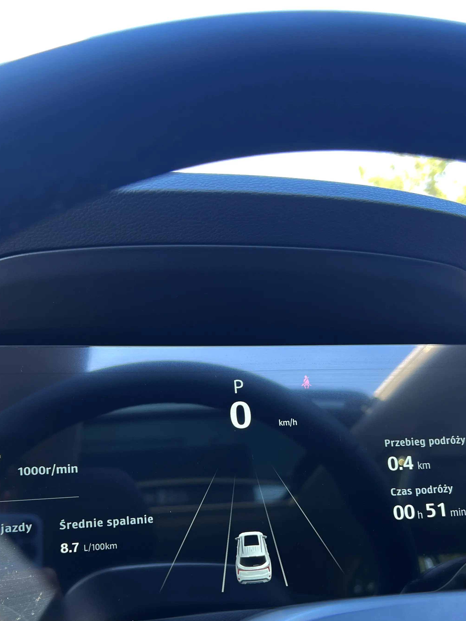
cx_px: 214
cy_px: 428
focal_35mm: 39
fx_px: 700
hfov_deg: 36.8
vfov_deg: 46.9
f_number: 1.5
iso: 50
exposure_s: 1/121
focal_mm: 5.7
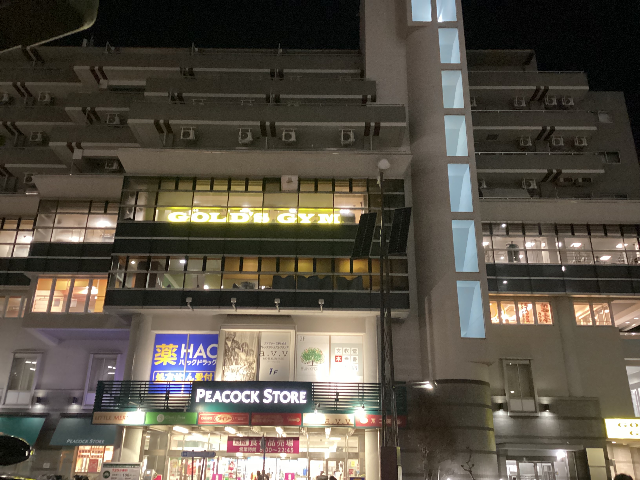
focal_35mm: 31
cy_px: 240
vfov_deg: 45.4
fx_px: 573
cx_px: 320
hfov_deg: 58.4
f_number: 2.4
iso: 800
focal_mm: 3.3
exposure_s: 1/25
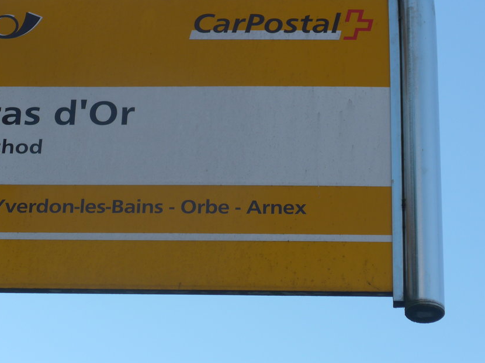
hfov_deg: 13.3
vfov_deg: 9.9
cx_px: 231
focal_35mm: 149
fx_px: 2087
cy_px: 106
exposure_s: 1/160
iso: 80
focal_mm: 20.4
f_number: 4.8
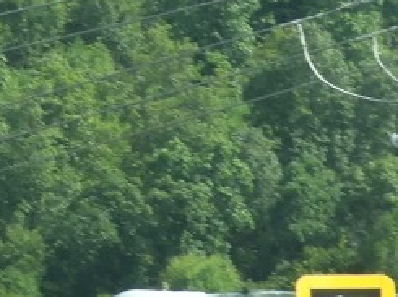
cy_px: -516
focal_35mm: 618
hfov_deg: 3.2
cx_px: -616
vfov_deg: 2.4
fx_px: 7095
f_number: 4.8
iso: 100
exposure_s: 1/160
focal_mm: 18.8
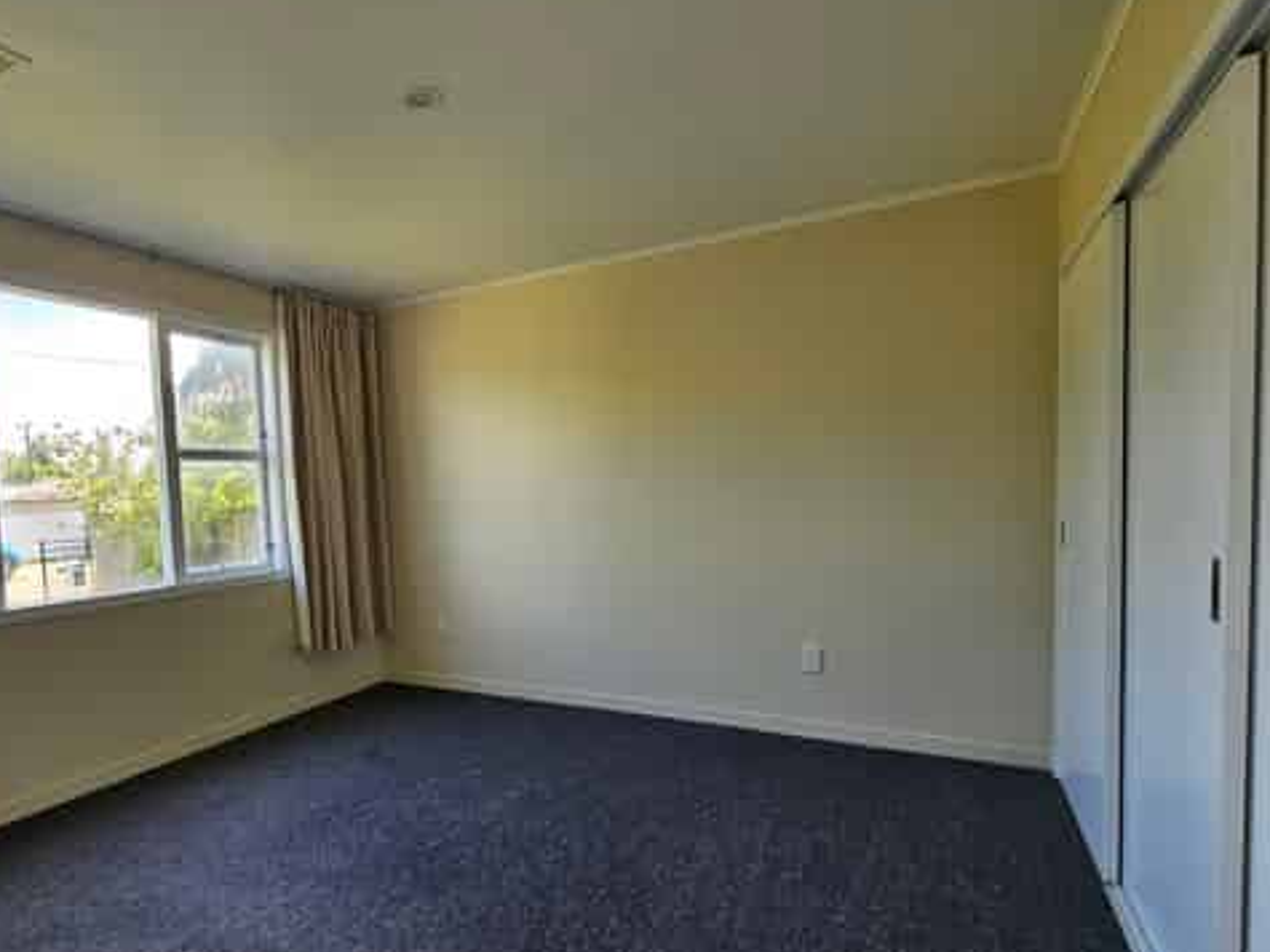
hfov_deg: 86.6
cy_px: 539
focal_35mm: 18
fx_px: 660
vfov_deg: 71.2
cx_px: 505
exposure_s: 1/100
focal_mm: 2.2
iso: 50
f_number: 2.2
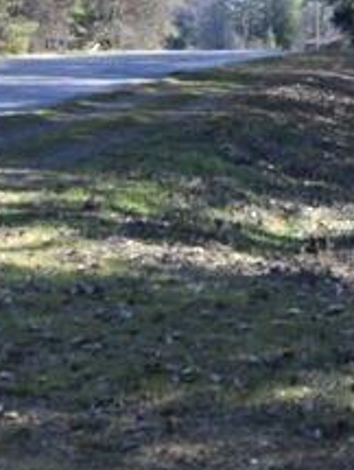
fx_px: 1740
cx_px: 459
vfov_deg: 15.3
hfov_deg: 11.3
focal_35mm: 128
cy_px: 124
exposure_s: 1/125
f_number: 5.6
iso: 64
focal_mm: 14
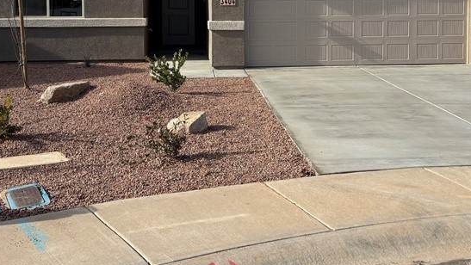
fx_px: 662
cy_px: 47
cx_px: 283
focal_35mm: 53
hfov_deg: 39.0
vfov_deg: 22.3
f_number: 1.6
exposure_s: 1/3650
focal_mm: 5.96
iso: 50
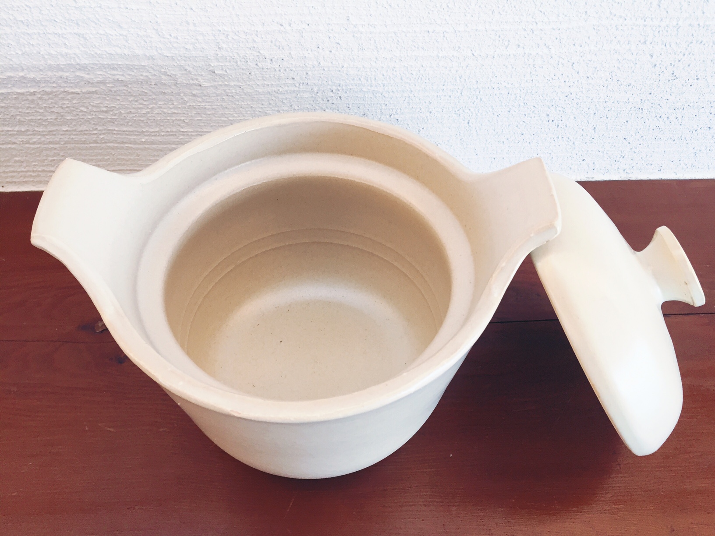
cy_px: 268
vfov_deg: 48.2
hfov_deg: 61.7
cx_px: 358
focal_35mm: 29
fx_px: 599
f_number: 2.2
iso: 50
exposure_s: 1/33
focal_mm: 4.15
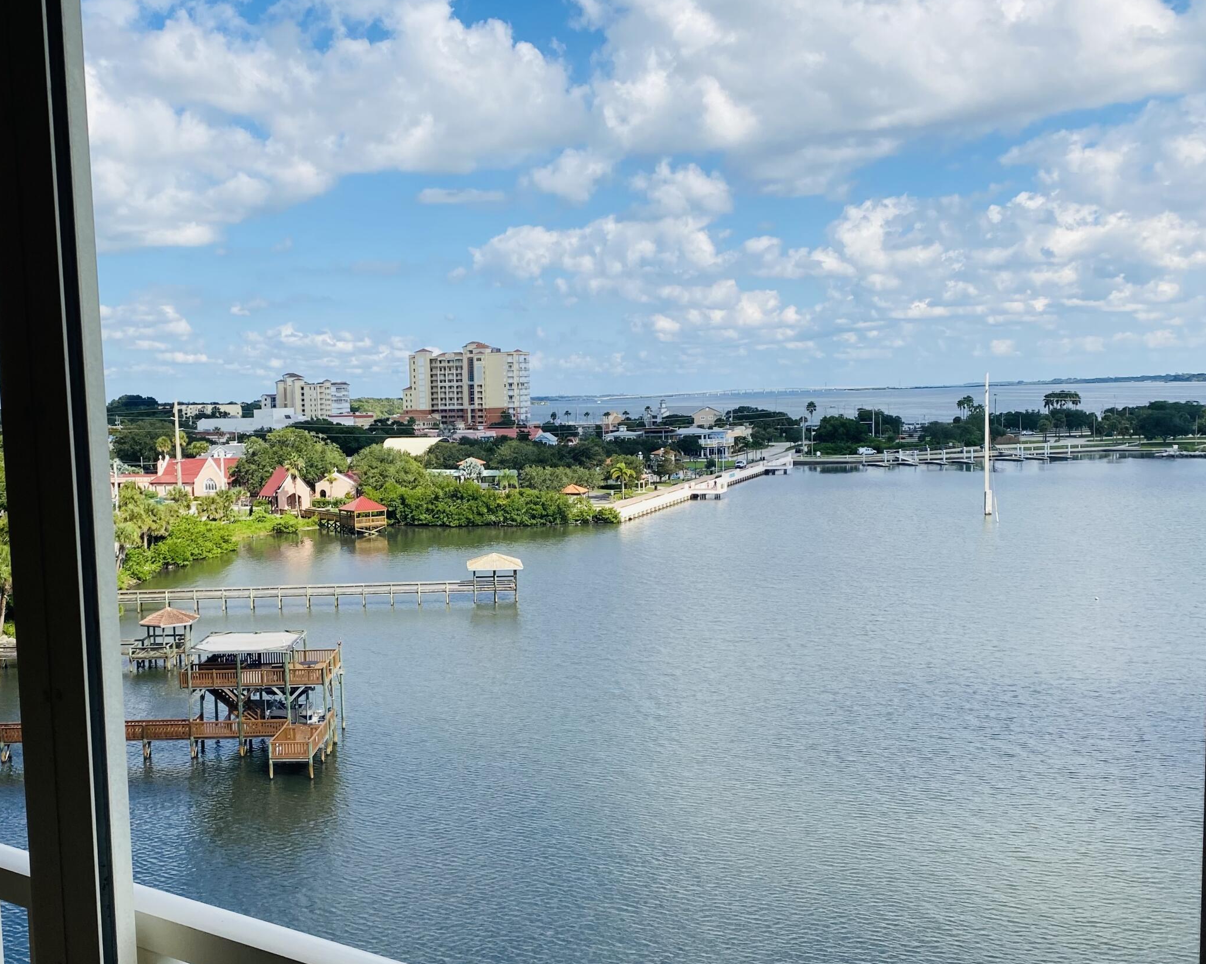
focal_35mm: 37
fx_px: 1321
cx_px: 445
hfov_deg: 48.6
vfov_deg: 40.1
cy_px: 522
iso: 32
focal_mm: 4.25
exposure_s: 1/3040
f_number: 1.8
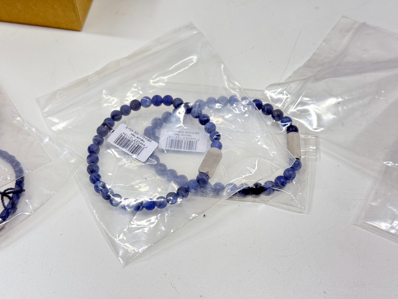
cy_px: 150
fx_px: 552
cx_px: 199
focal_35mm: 48
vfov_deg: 30.3
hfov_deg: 39.7
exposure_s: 1/125
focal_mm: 6.76
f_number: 1.78
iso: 80
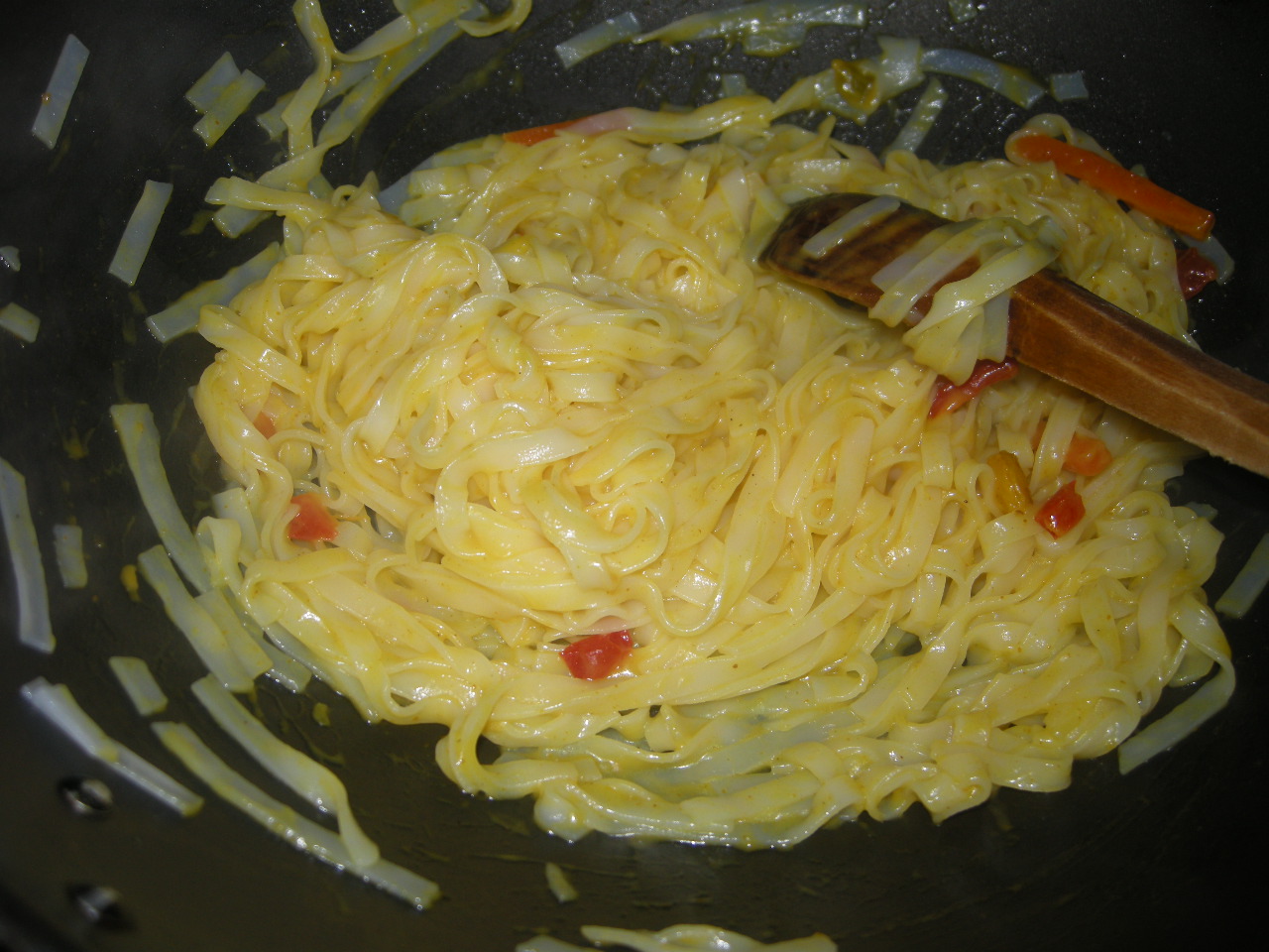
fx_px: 1283
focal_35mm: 35
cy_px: 476
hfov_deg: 52.6
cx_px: 634
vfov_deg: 40.7
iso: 64
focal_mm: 7.5
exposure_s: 1/60
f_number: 2.7
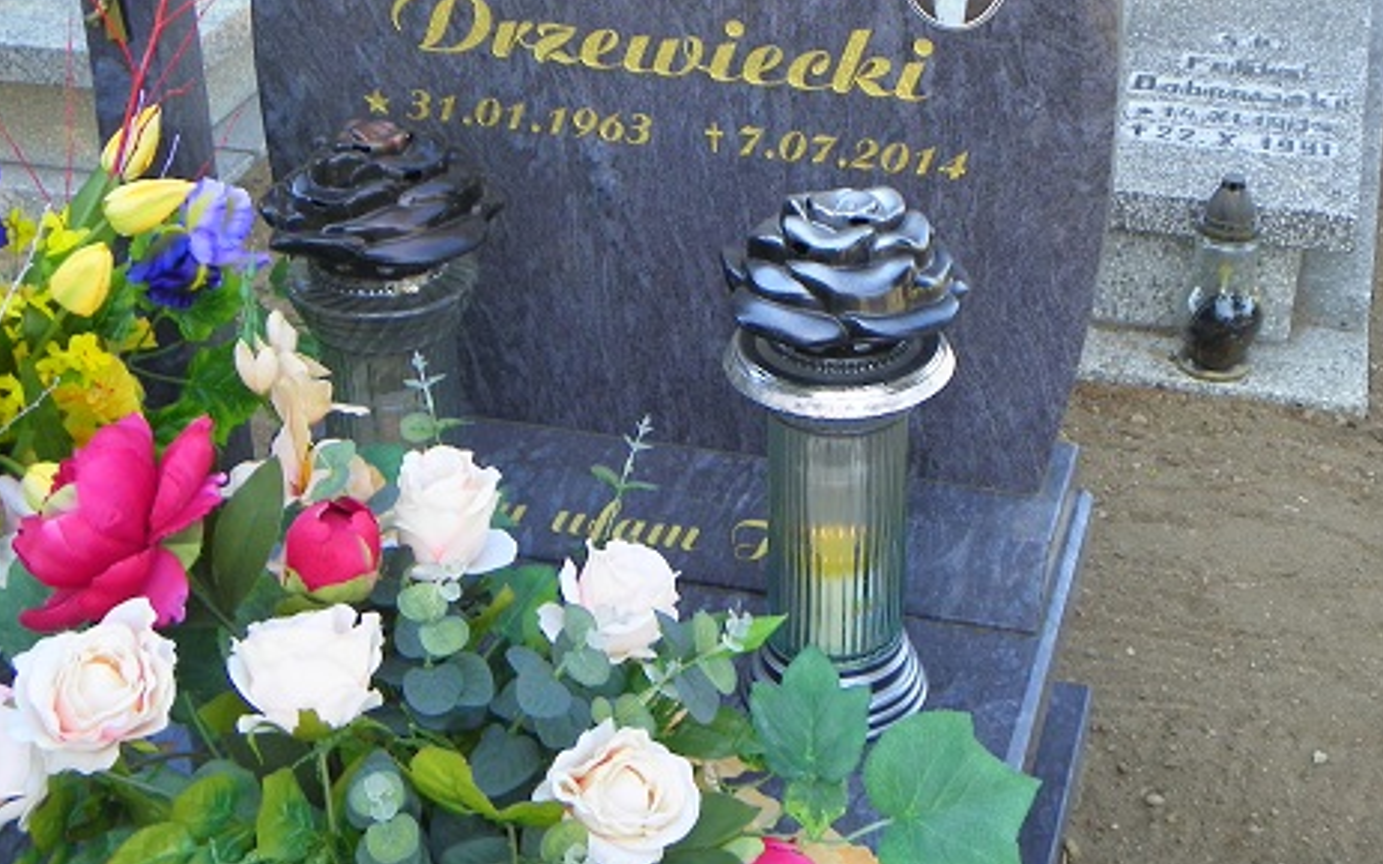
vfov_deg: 20.6
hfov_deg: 32.4
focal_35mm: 63
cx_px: 783
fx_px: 2374
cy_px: 305
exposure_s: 1/80
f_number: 3.2
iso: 64
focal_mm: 7.6
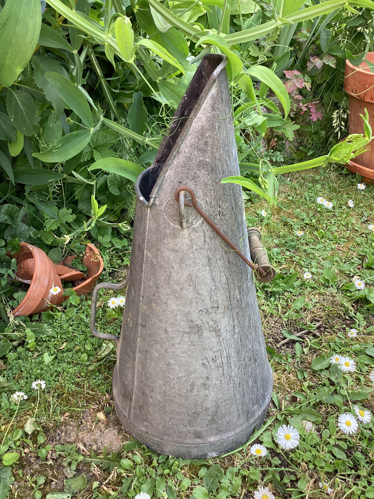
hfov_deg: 45.4
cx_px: 187
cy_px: 250
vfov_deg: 58.4
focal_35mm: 31
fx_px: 447
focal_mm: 3.3
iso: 50
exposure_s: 1/100
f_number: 2.4
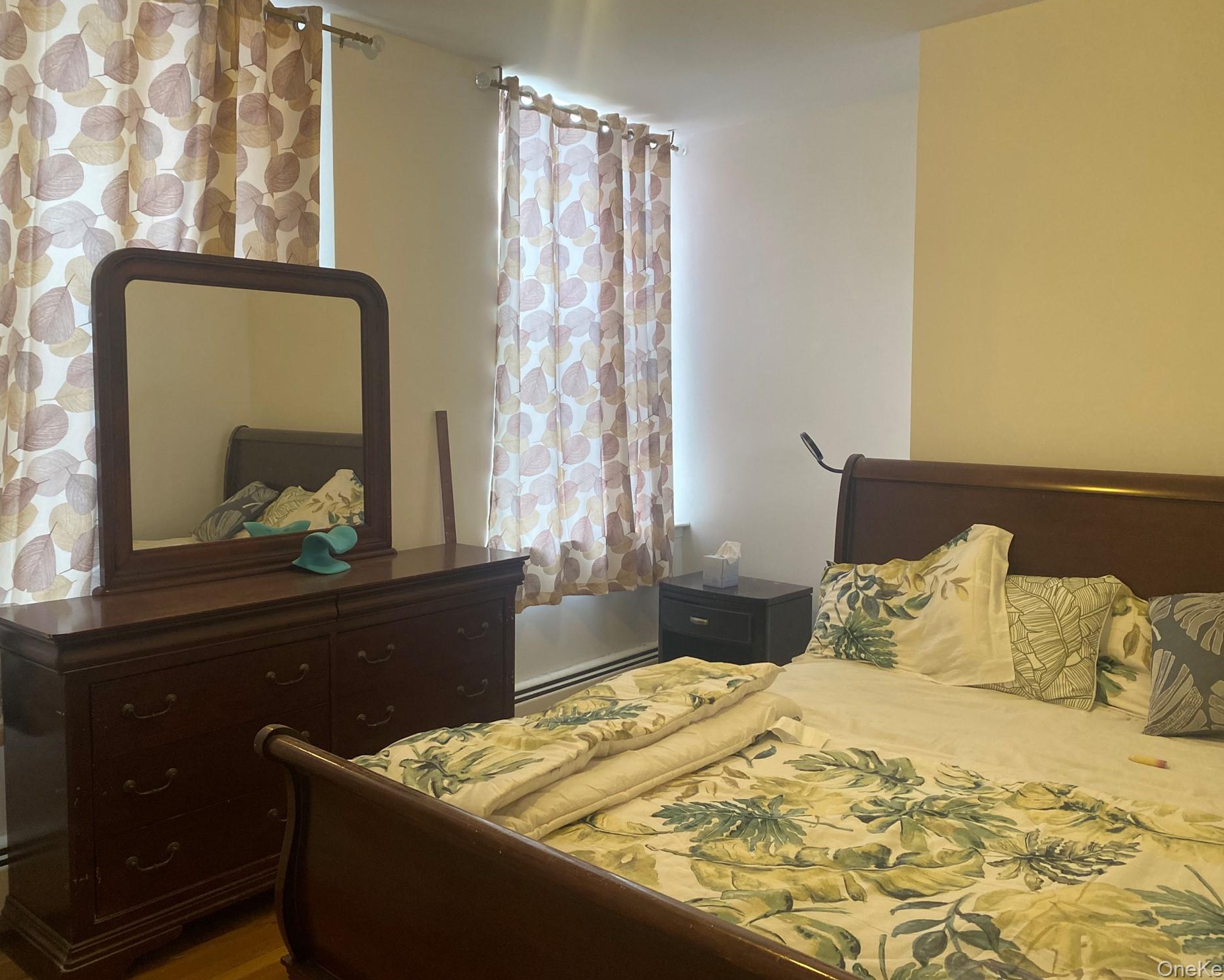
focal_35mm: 28
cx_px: 616
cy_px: 478
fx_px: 1014
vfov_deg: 51.5
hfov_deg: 62.2
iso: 125
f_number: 1.8
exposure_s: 1/60
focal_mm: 4.25
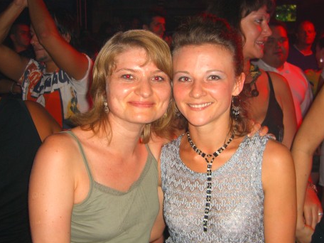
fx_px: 468
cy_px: 136
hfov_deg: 38.2
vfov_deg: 29.1
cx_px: 176
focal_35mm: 50
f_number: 2.8
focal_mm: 7.9
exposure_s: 1/60
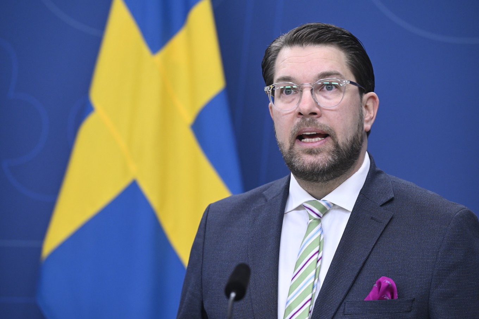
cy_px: 160
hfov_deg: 14.7
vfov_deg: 9.8
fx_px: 1862
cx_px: 240
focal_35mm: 140
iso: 2000
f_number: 4
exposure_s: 1/320
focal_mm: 140
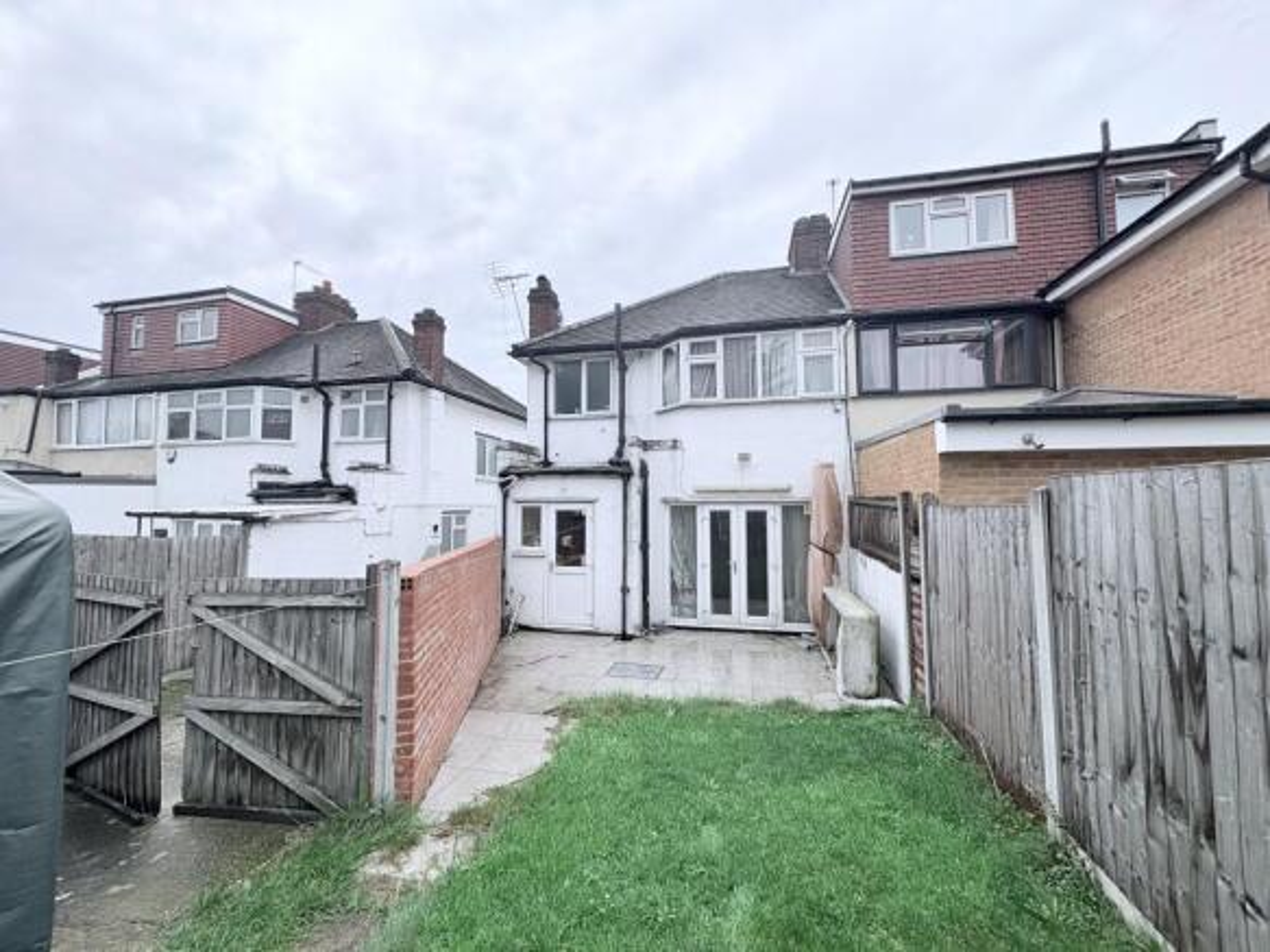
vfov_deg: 85.7
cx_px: 635
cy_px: 476
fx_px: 514
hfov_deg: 102.1
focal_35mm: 14
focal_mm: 2.22
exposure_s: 1/334
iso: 50
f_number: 2.2
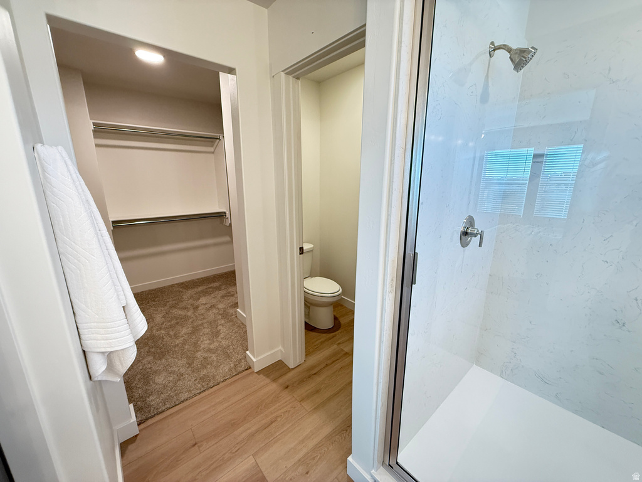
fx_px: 260
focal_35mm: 14
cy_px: 241
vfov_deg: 85.7
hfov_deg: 102.1
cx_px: 321
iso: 320
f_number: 2.2
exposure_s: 1/120
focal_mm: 2.22
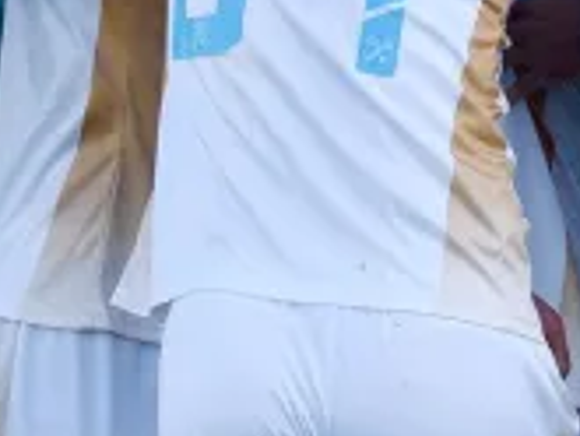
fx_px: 14822
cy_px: -2
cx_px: 548
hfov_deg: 2.2
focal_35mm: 884
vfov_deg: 1.7
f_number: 5
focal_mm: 200
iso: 140
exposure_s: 1/500
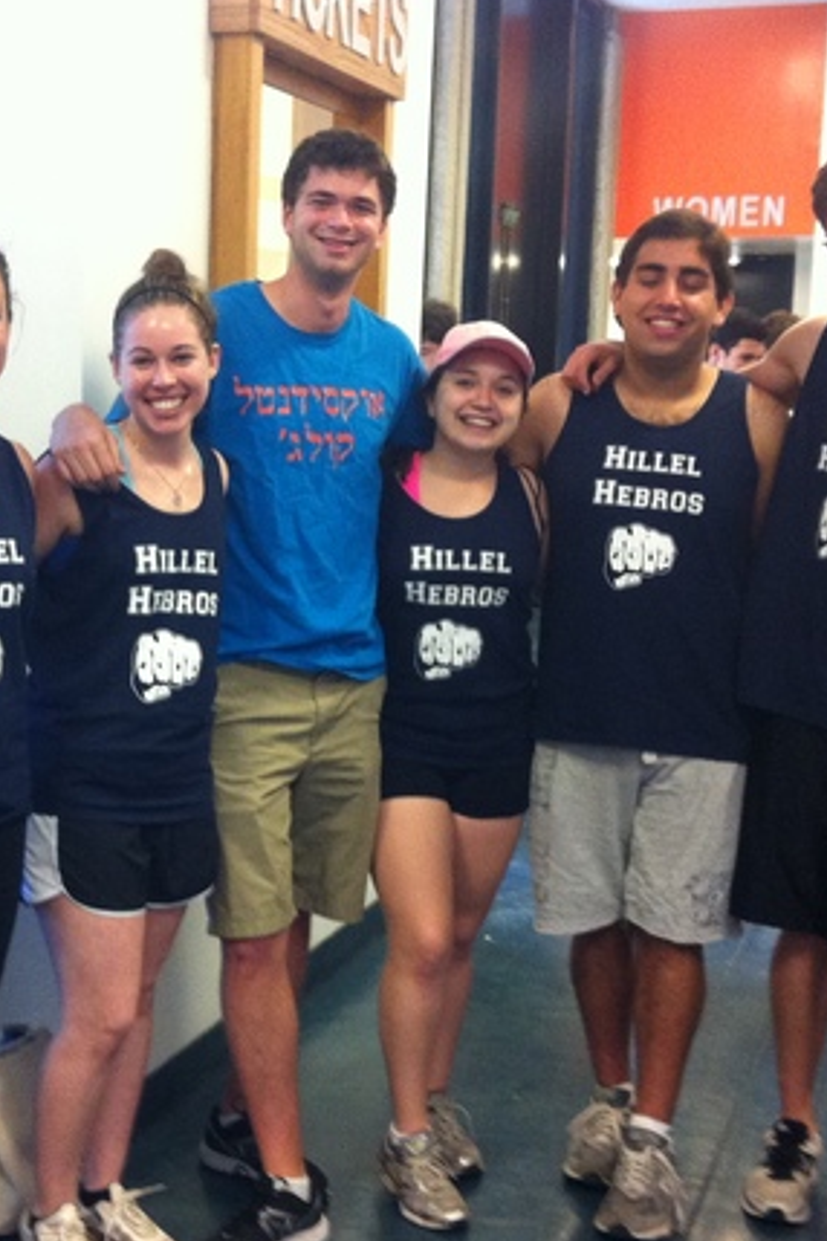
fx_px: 2102
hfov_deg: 22.1
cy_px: 654
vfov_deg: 32.9
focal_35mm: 61
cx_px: 223
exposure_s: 1/15
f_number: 2.8
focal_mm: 3.85
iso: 250
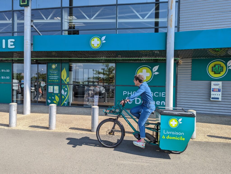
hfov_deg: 71.5
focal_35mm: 24
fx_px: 160
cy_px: 87
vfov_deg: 56.9
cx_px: 116
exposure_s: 1/1133
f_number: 1.85
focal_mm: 6.81
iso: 44
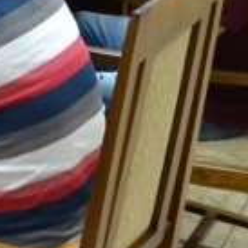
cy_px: -157
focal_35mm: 171
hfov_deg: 9.4
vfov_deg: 9.8
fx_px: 1386
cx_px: -300
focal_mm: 18
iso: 3200
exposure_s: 1/80
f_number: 4.5
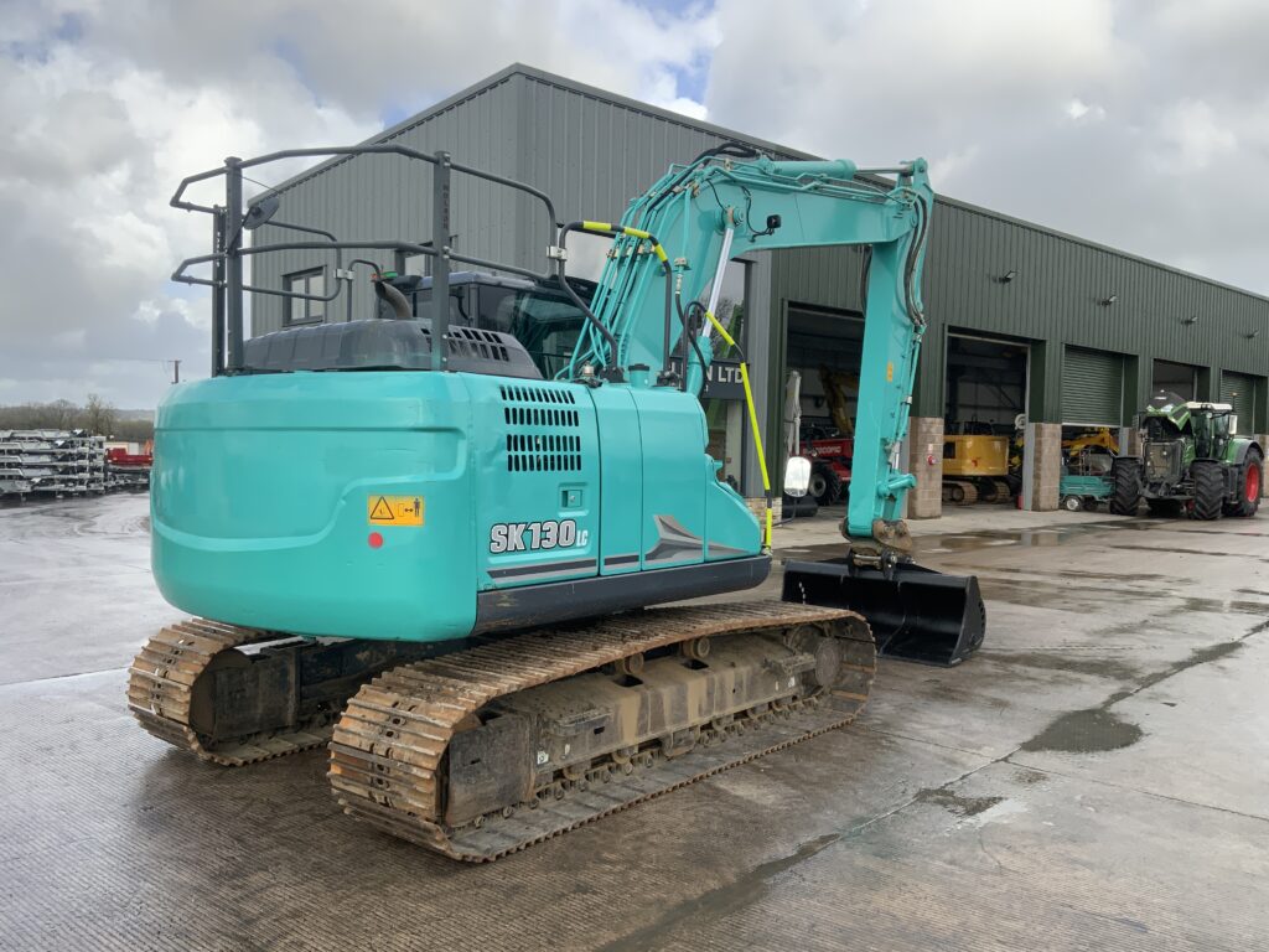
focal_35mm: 29
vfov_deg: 48.2
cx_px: 634
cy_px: 476
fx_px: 1063
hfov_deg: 61.7
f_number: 1.8
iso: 16
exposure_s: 1/869
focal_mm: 3
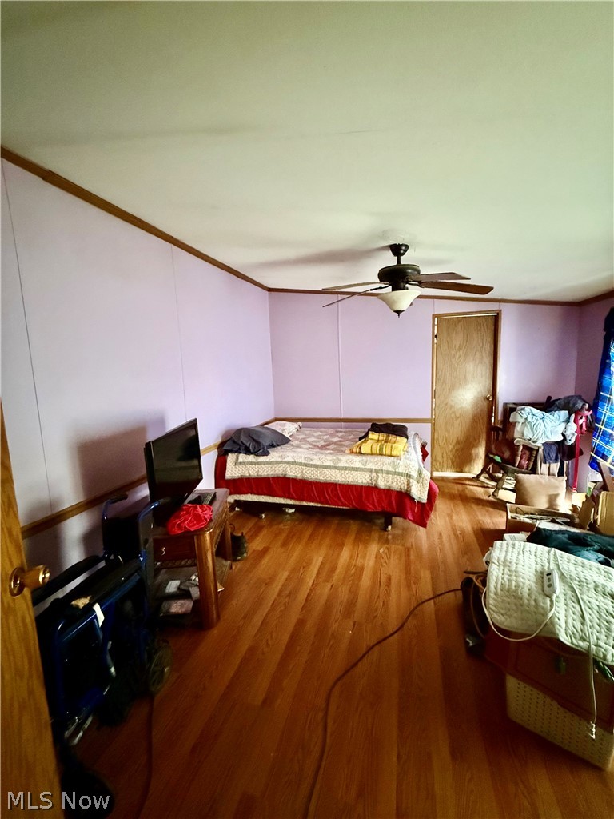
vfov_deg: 102.1
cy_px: 410
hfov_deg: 85.7
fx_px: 331
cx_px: 307
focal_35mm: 14
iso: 1600
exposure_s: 1/30
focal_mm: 2.22
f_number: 2.2
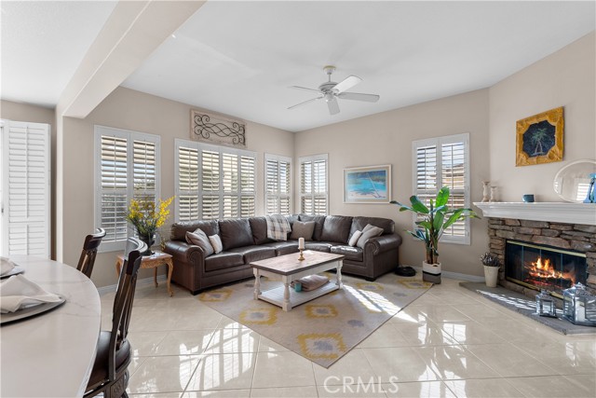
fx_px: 265
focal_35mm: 16
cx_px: 298
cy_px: 199
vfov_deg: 73.8
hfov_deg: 96.7
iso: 250
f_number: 10
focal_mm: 16
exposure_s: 1/2.5
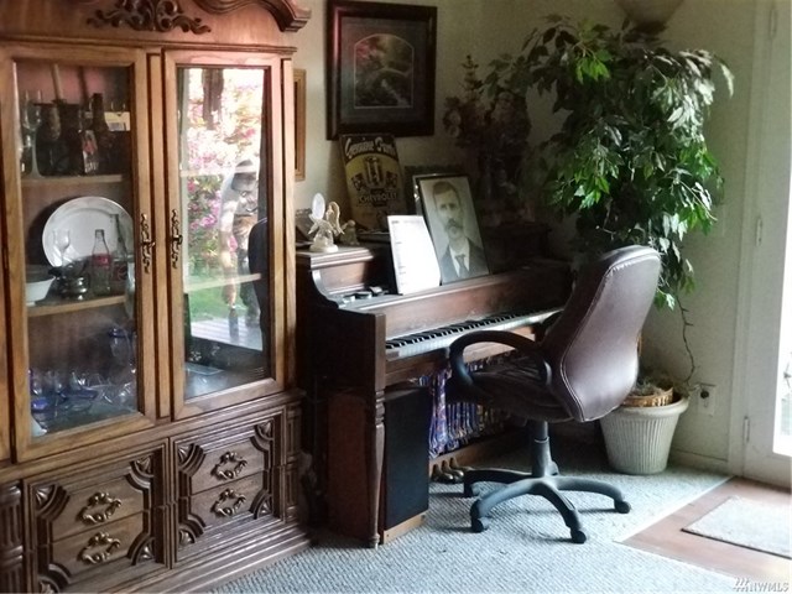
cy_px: 297
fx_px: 1190
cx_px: 396
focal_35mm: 52
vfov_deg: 28.0
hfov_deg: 36.8
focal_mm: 6
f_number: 2.4
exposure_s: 1/30
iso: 640
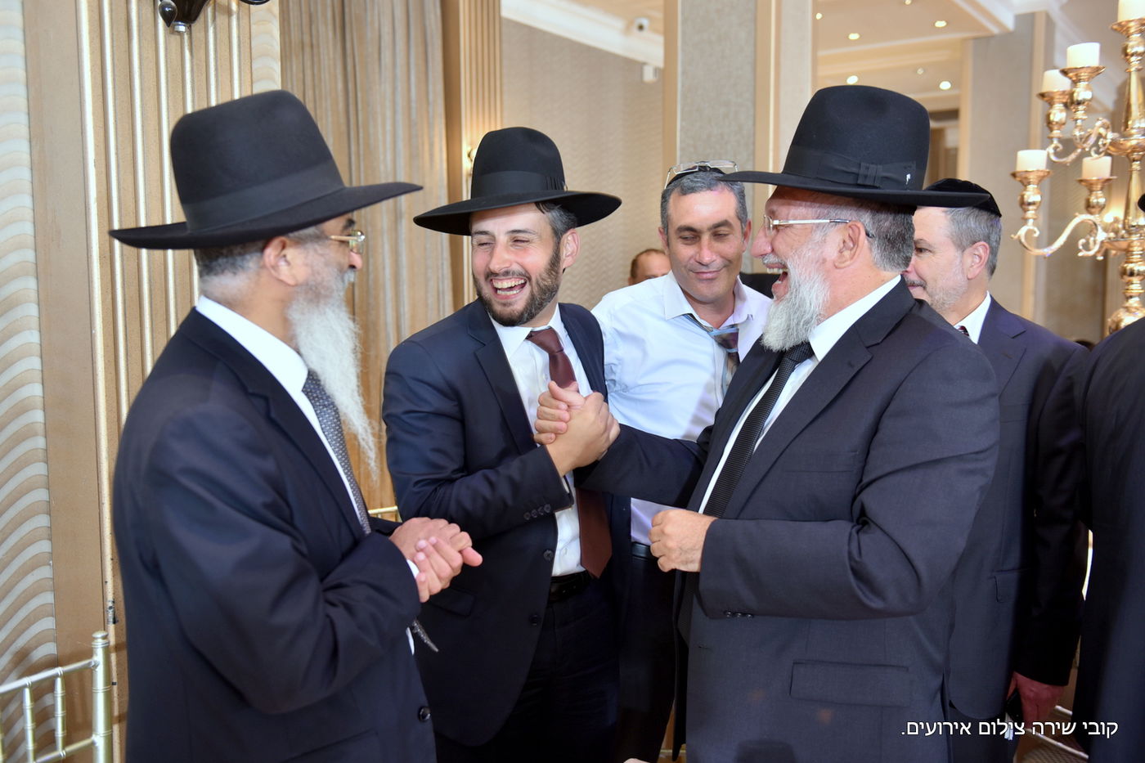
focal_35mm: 32
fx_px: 1018
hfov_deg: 58.7
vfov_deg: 41.1
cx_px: 572
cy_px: 382
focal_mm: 32
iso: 400
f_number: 3.2
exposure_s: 1/60
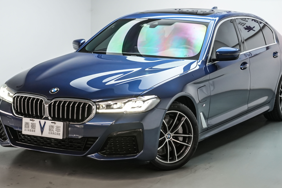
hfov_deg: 23.1
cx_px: 140
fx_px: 689
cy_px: 88
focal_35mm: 88
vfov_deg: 15.5
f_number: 4
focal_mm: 68
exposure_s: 1/100
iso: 3200
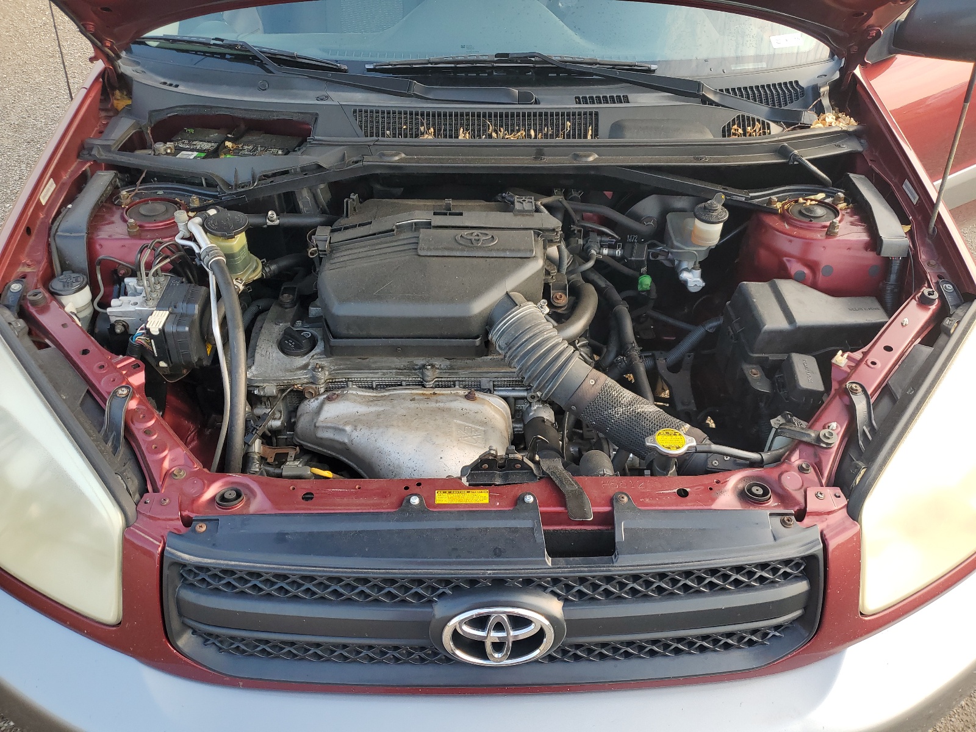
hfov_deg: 67.3
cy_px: 366
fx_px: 733
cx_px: 488
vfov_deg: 53.1
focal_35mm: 26
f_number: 1.5
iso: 50
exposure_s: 1/333
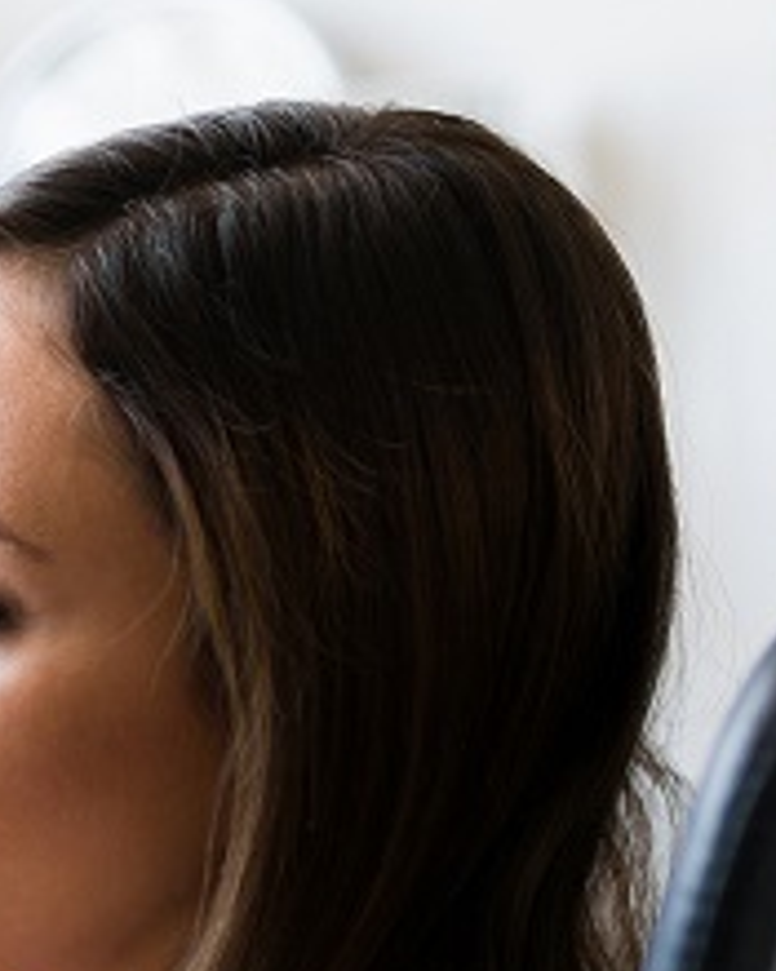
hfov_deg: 9.4
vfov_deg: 12.8
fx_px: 4281
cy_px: 1011
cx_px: -1007
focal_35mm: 149
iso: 500
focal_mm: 35
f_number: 1.8
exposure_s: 1/125
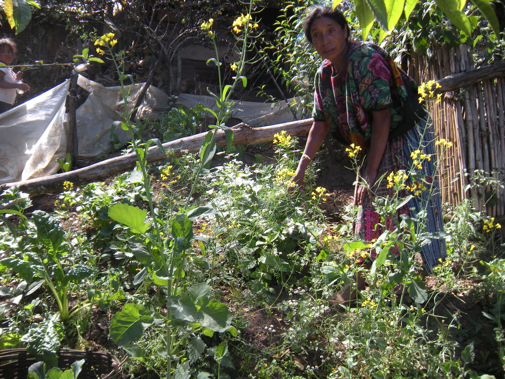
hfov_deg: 52.6
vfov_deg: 40.7
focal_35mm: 35
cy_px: 190
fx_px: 511
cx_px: 252
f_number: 3.8
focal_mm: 5.9
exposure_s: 1/95.1
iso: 64
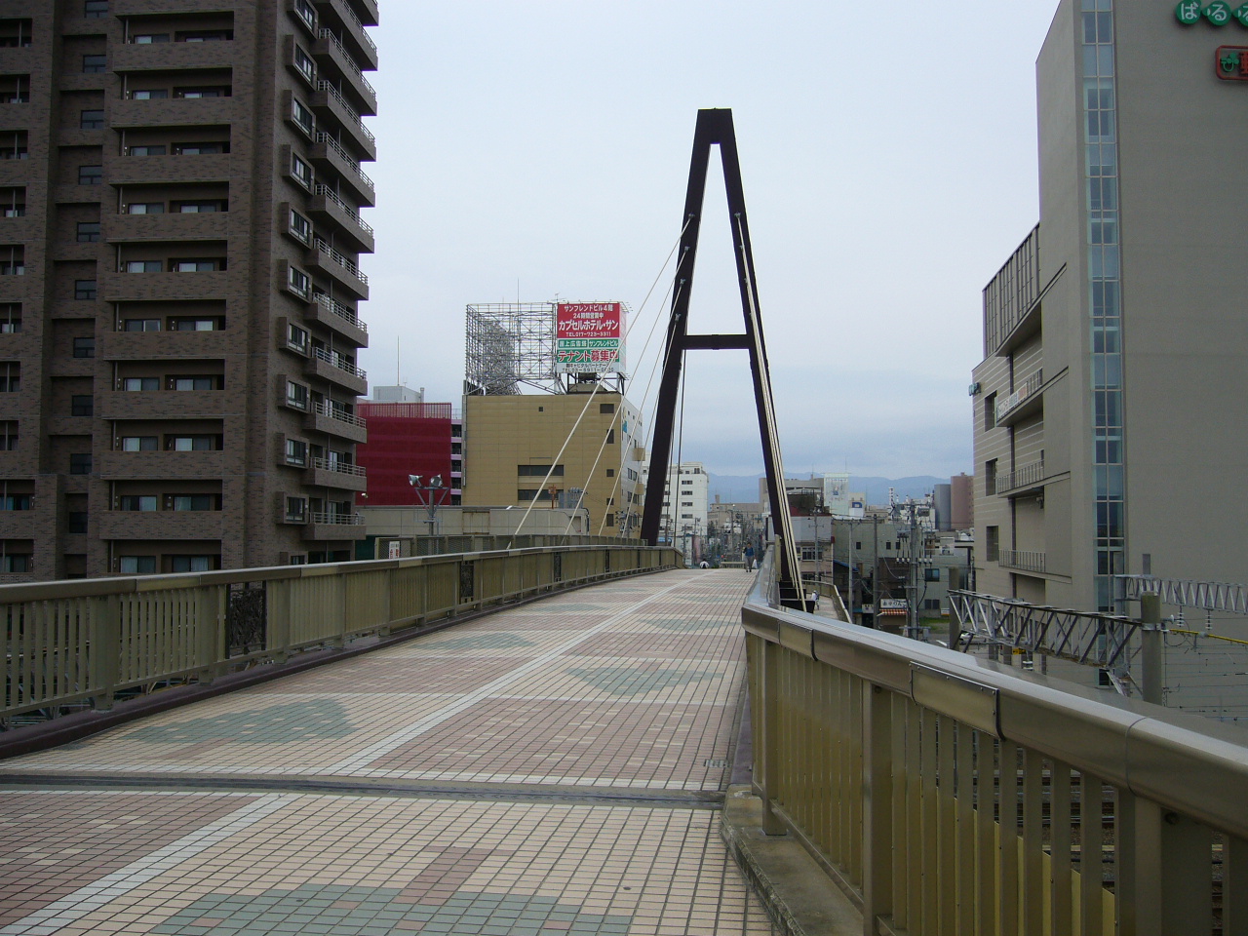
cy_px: 468
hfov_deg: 52.6
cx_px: 624
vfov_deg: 40.7
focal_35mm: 35
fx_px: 1262
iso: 80
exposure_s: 1/640
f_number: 2.8
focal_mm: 5.8
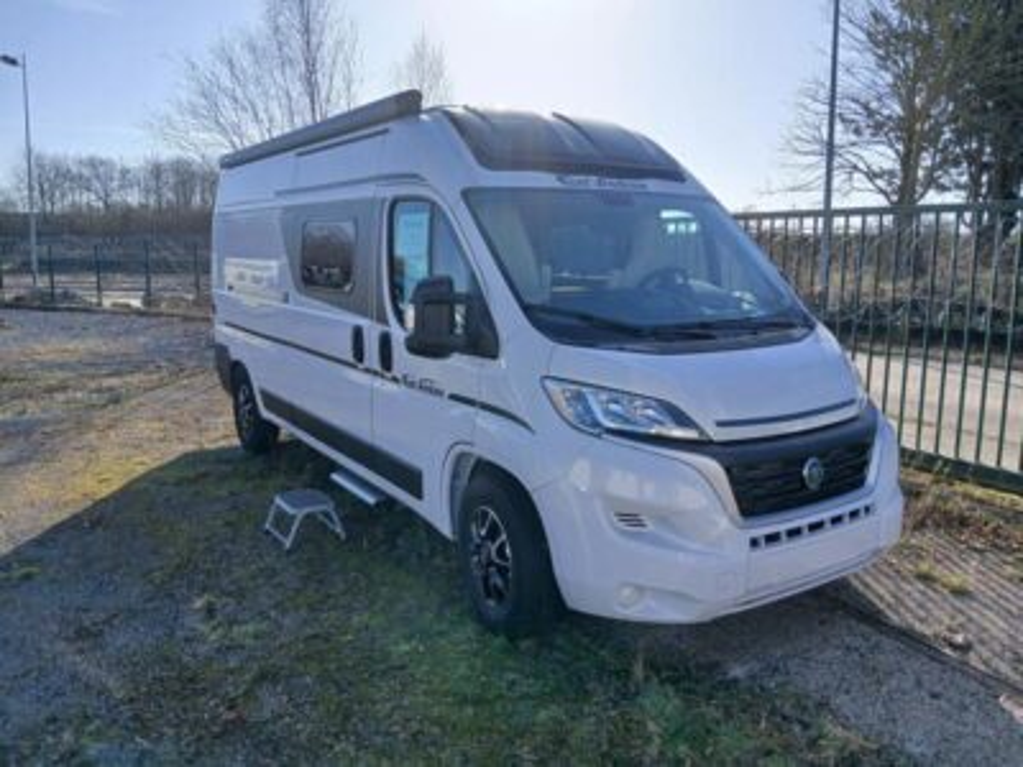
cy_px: 384
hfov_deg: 67.3
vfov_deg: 53.1
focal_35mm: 26
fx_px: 768
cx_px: 512
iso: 20
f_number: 1.8
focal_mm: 3.98
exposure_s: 1/463
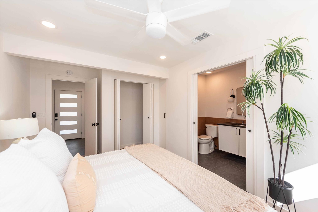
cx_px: 159
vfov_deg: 81.2
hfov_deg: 104.2
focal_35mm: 14
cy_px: 106
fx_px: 124
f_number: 5.6
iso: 180
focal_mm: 14
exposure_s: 1/125
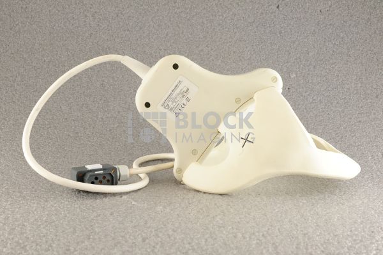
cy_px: 128
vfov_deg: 26.9
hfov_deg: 39.6
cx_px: 192
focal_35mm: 50
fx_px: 531
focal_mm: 50
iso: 1600
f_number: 11
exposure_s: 1/125
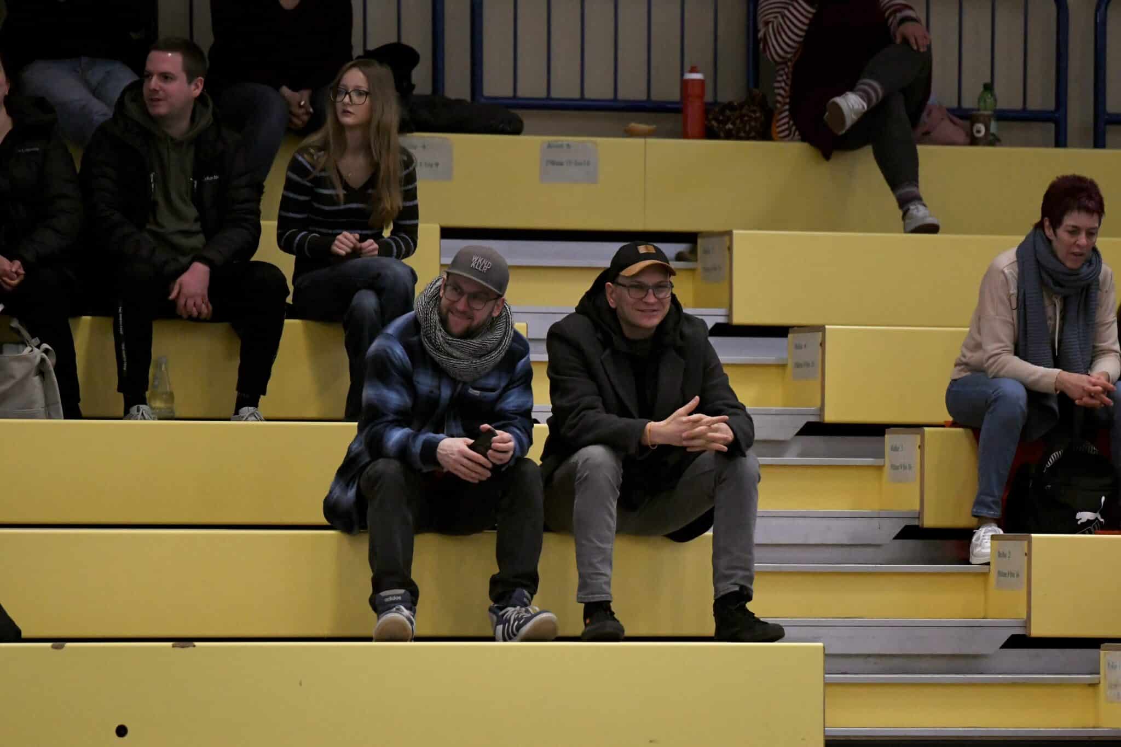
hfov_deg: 10.3
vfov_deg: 6.9
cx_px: 560
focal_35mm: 200
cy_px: 374
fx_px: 6227
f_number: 2.8
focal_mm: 200
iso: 5000
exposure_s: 1/1250
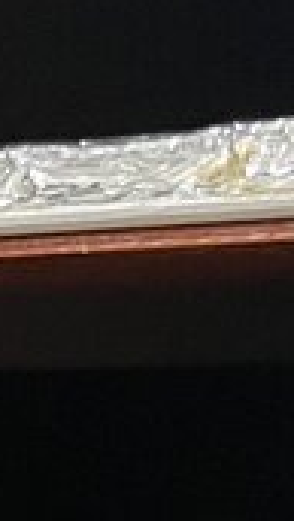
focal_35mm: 211
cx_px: 173
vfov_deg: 8.1
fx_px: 2919
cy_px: 1757
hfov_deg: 5.8
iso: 100
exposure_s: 1/60
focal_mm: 5.1
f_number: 1.6
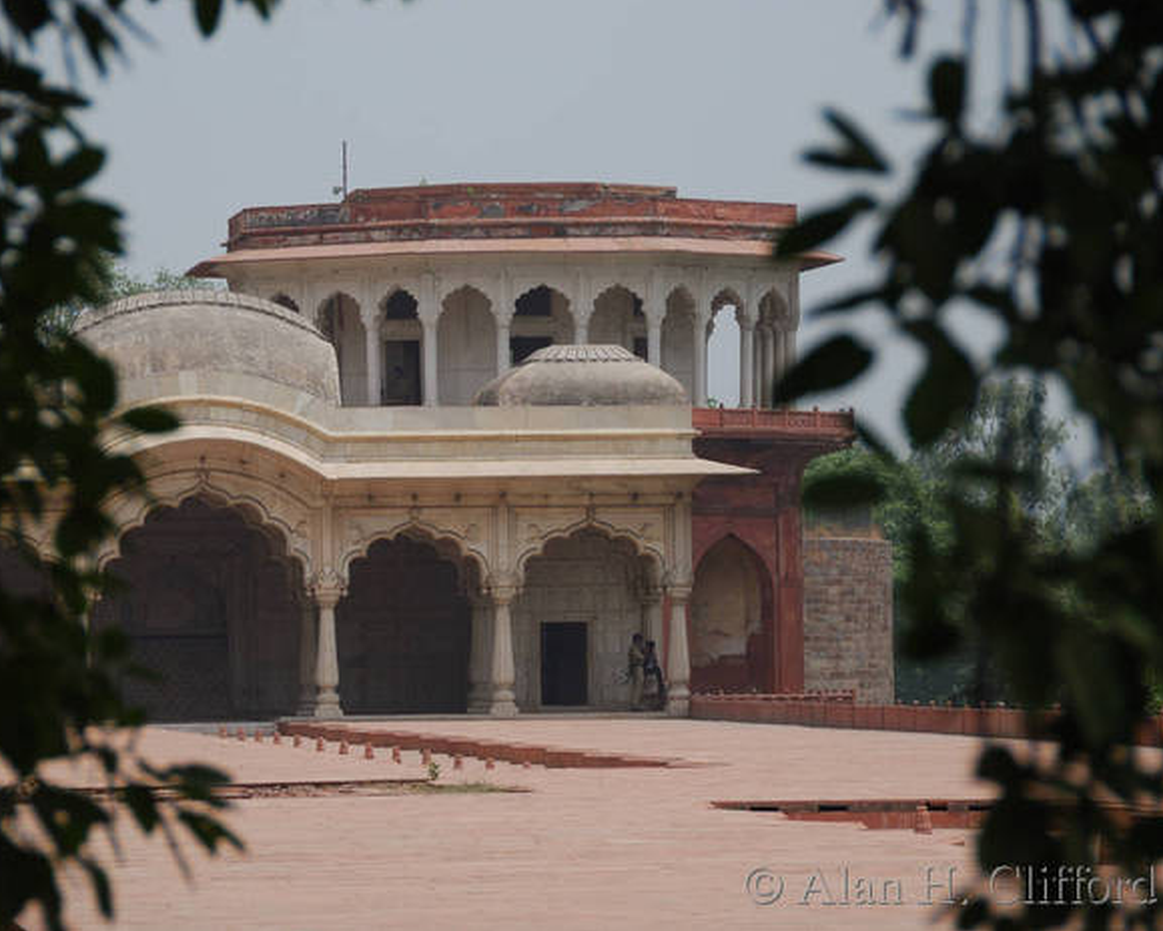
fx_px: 7607
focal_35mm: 221
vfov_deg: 7.0
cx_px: 511
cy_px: 463
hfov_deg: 8.7
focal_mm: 130
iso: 100
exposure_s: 1/500
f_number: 5.6
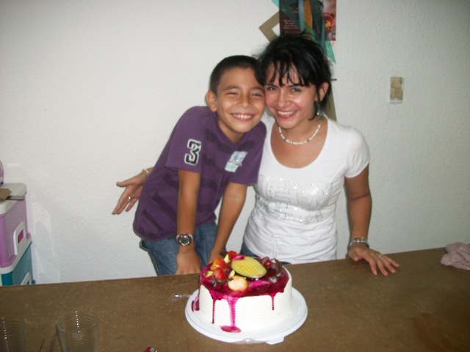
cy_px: 176
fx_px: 434
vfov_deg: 44.2
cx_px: 235
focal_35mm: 32
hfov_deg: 56.8
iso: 80
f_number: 2.9
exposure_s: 1/30
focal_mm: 5.7
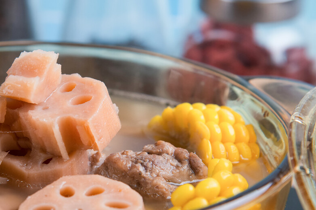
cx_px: 78
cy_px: 119
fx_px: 1615
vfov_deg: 7.5
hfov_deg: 11.1
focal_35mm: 184
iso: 800
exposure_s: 1/125
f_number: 6.3
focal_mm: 120
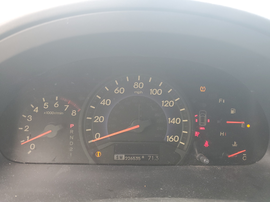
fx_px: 203
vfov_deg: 53.1
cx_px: 135
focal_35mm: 26
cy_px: 101
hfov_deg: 67.3
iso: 85
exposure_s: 1/120
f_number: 1.5
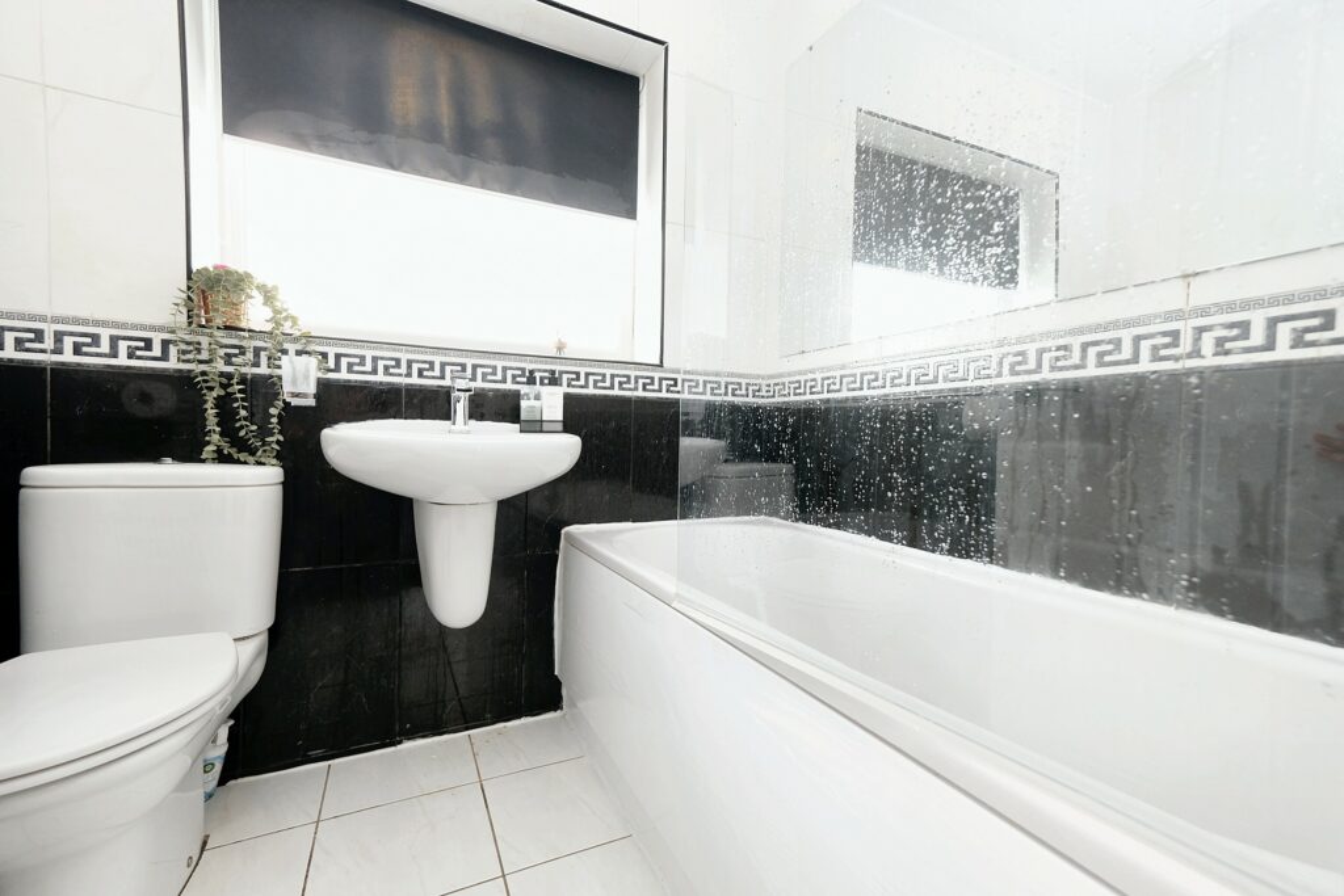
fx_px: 560
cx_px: 672
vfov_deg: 77.3
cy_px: 448
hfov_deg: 100.4
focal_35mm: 15
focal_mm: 10
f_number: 4
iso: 640
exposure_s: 1/60
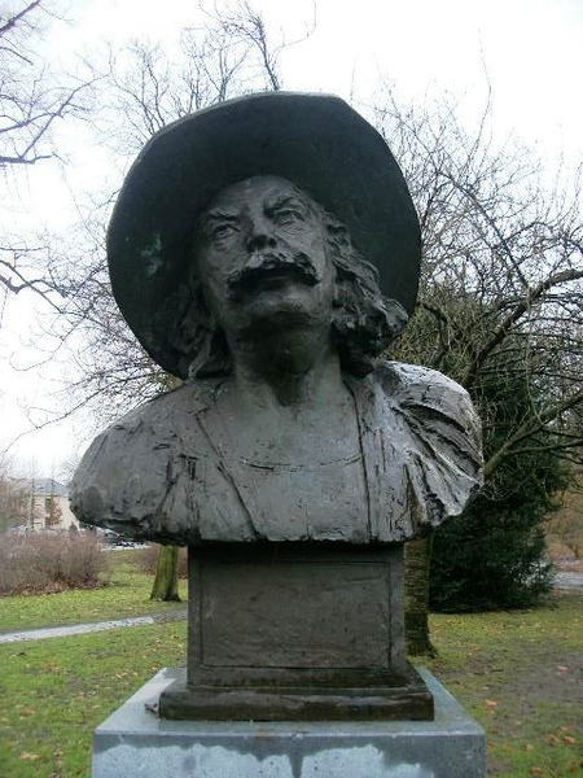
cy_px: 389
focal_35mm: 32
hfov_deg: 44.2
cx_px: 292
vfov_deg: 56.8
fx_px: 719
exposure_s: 1/60
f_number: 2.9
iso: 80
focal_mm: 5.7
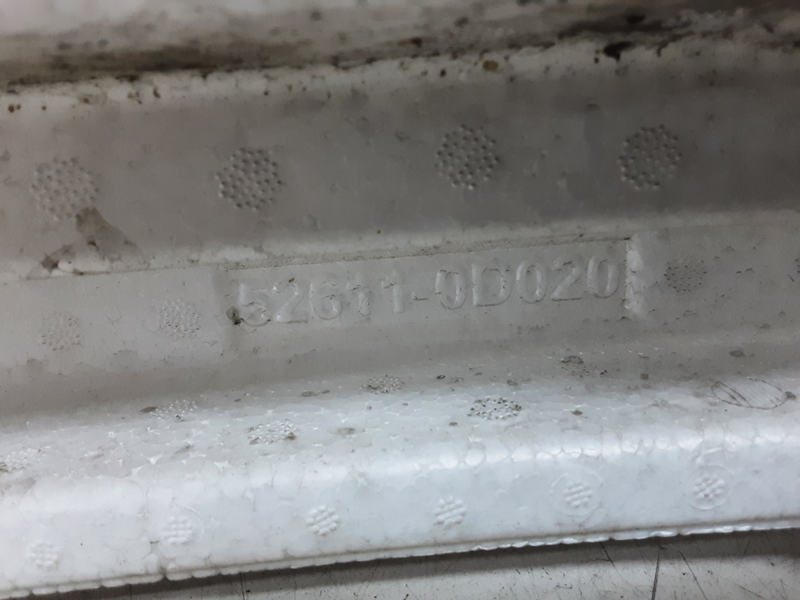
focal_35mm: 27
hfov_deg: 65.3
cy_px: 300
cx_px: 400
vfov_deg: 51.4
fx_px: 624
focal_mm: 2.91
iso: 200
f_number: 1.9
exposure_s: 1/50
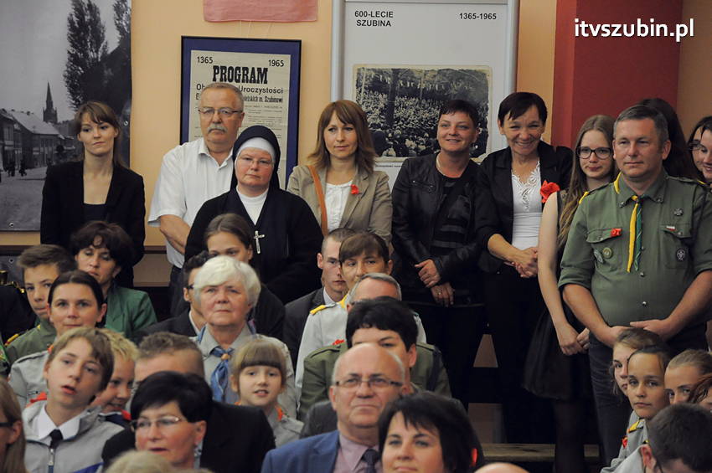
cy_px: 236
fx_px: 3112
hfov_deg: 13.1
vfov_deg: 8.7
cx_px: 356
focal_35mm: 158
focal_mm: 105
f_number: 5.6
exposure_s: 1/80
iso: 2500
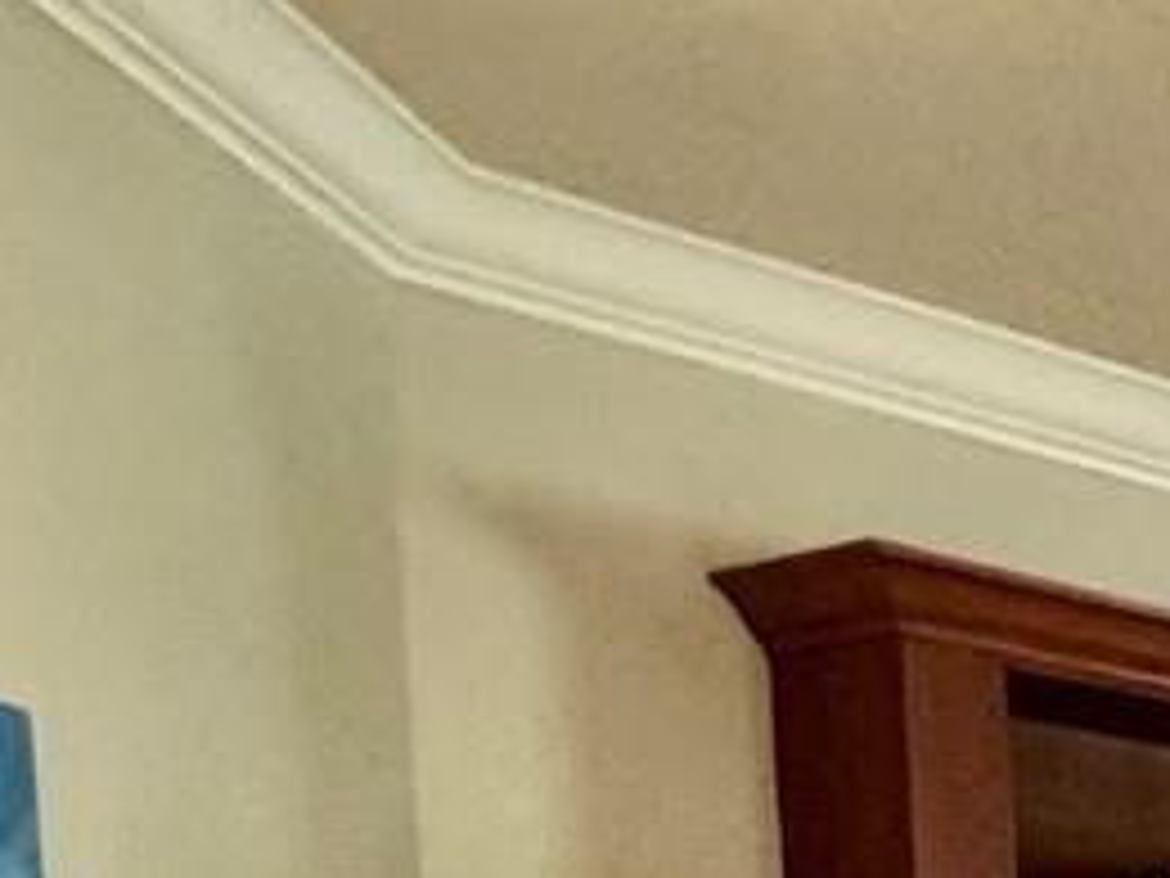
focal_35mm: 86
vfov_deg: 15.1
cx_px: 3060
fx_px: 2907
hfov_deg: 13.4
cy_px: 1544
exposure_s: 1/60
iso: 500
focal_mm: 2.22
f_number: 2.2
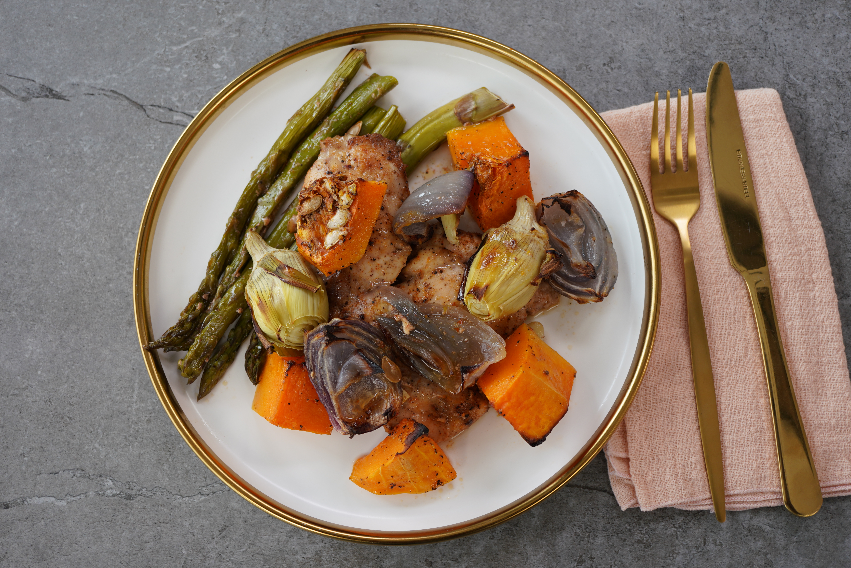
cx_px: 426
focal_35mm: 45
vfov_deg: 29.9
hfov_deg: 43.6
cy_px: 284
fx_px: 1064
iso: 125
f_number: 3.5
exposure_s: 1/80
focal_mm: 30
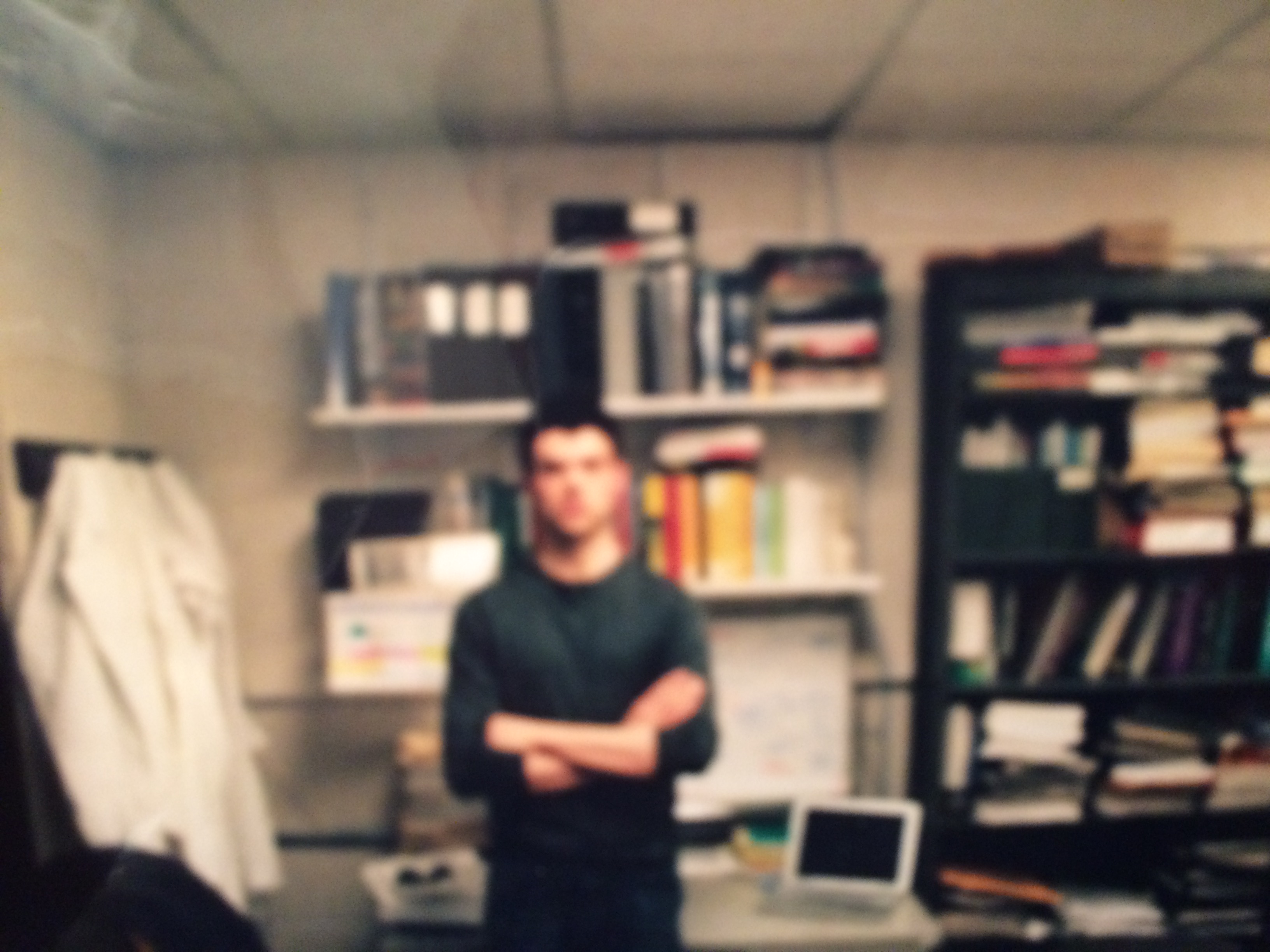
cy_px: 476
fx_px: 1064
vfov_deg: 48.2
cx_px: 635
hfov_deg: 61.7
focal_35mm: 29
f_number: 2.2
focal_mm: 4.15
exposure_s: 1/17
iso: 320
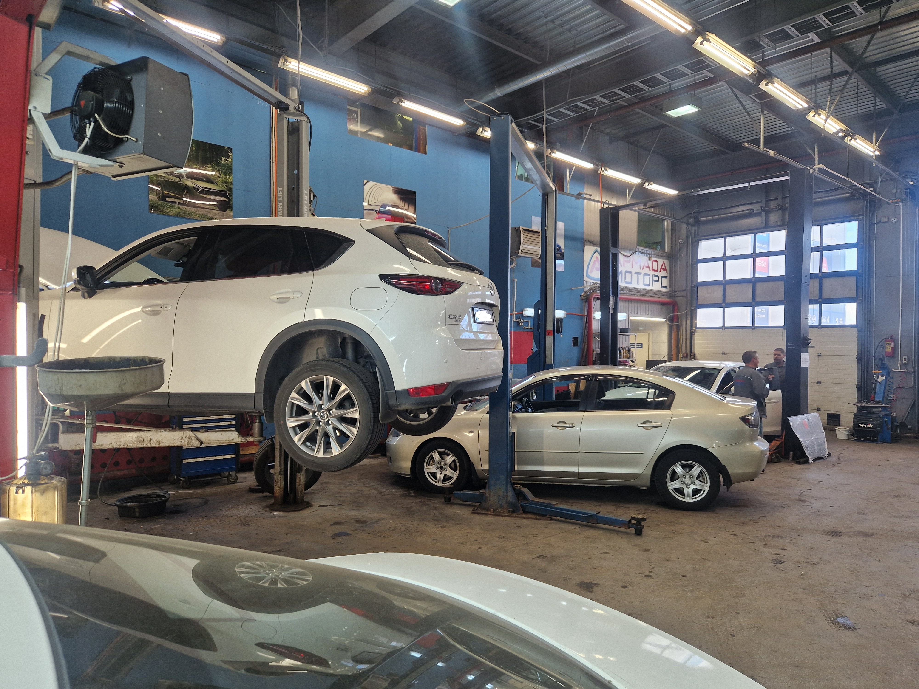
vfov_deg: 58.9
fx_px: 611
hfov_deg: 73.9
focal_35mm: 23
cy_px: 344
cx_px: 460
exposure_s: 1/100
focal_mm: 5.4
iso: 125
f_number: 1.8
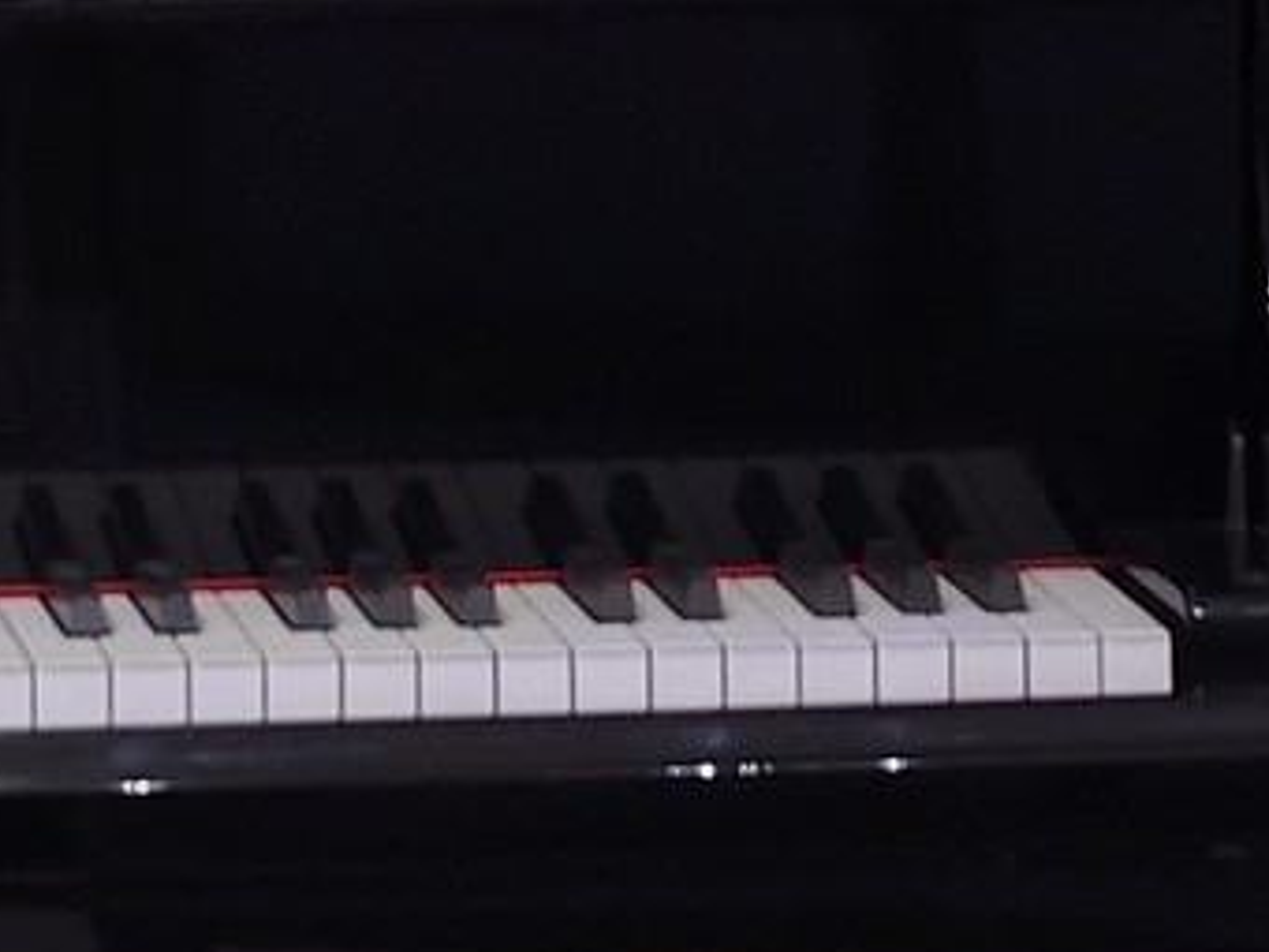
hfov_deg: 5.8
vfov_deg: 4.2
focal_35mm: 339
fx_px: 12428
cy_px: -1979
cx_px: -149
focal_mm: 50
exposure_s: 1/25
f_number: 4.5
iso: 1600
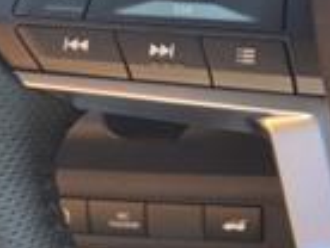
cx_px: 548
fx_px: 1194
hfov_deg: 14.3
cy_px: -52
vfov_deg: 11.6
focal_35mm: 125
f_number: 1.9
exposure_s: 1/125
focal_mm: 3.58
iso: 40
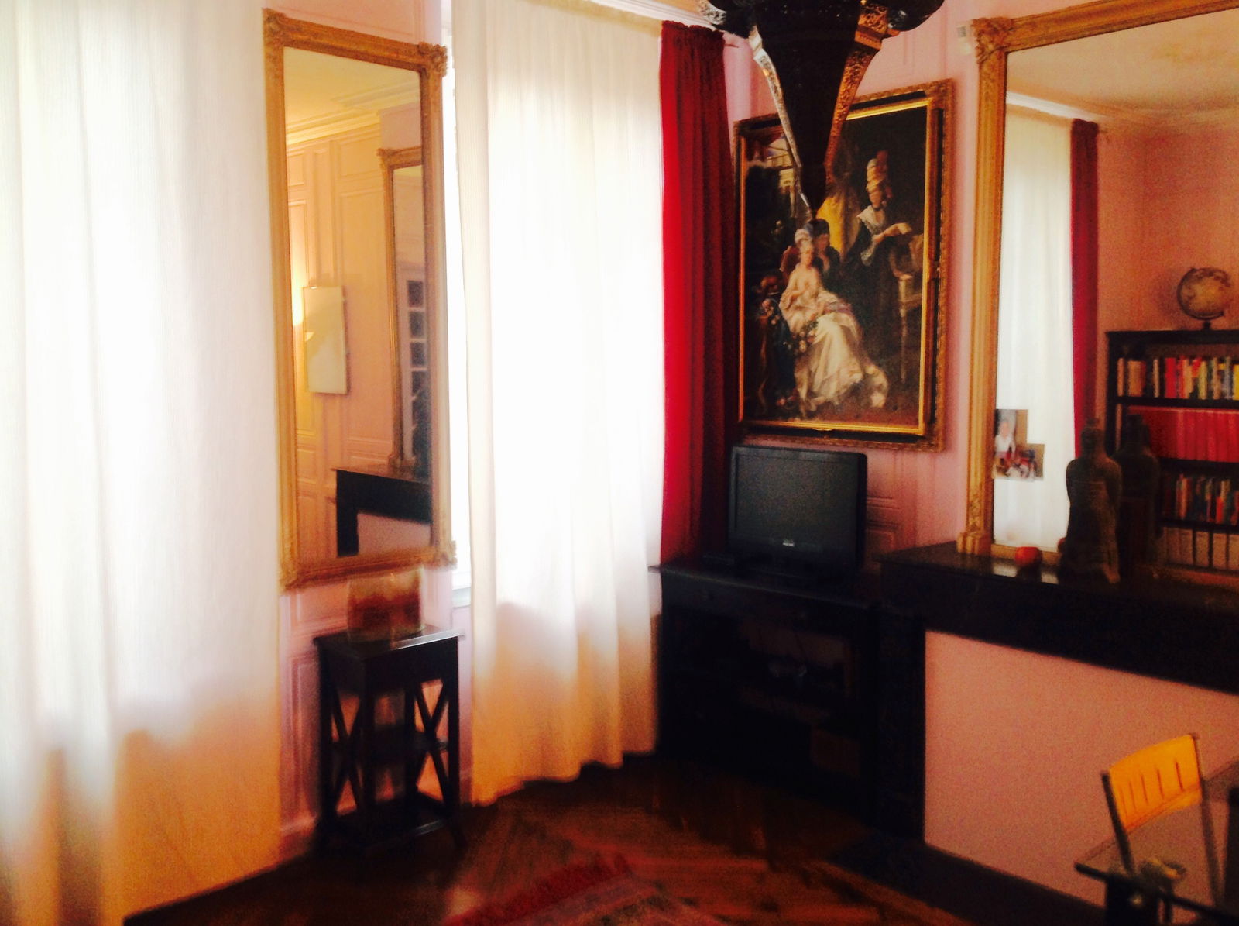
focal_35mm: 35
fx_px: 1251
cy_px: 463
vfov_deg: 40.6
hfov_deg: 52.7
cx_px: 620
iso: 64
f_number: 2.4
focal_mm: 4.28
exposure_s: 1/15
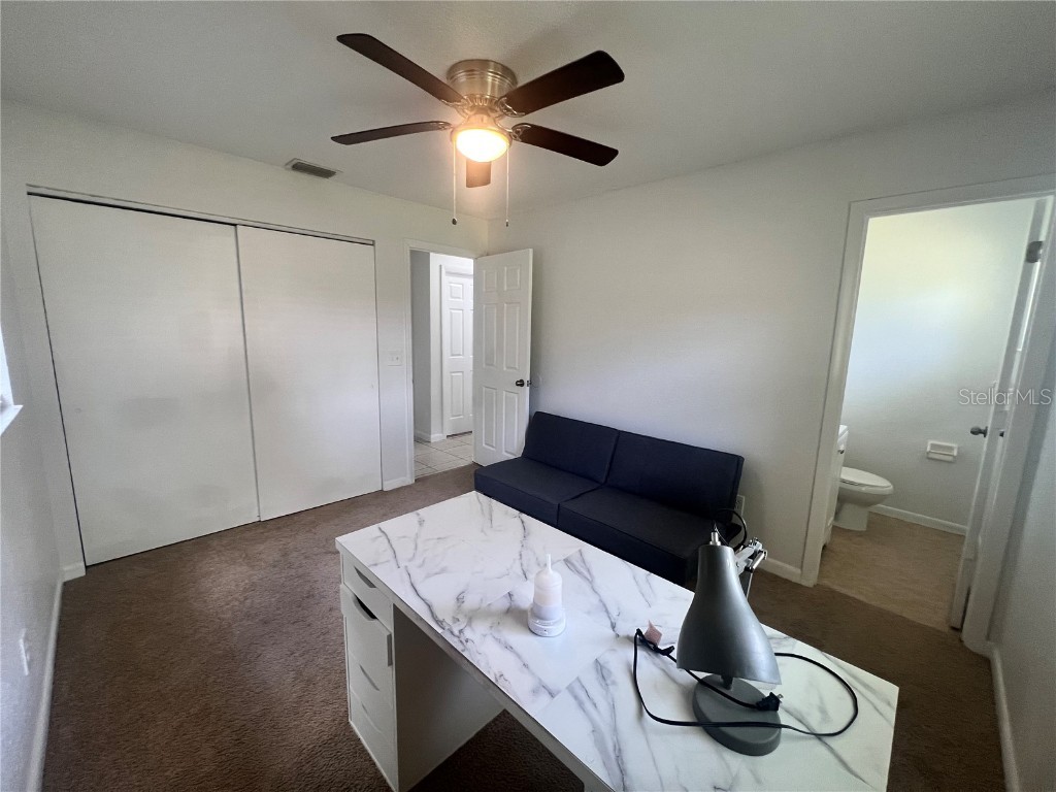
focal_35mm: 13
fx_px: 397
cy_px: 396
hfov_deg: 106.2
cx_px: 528
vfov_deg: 89.9
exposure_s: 1/120
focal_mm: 1.57
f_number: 1.8
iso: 200
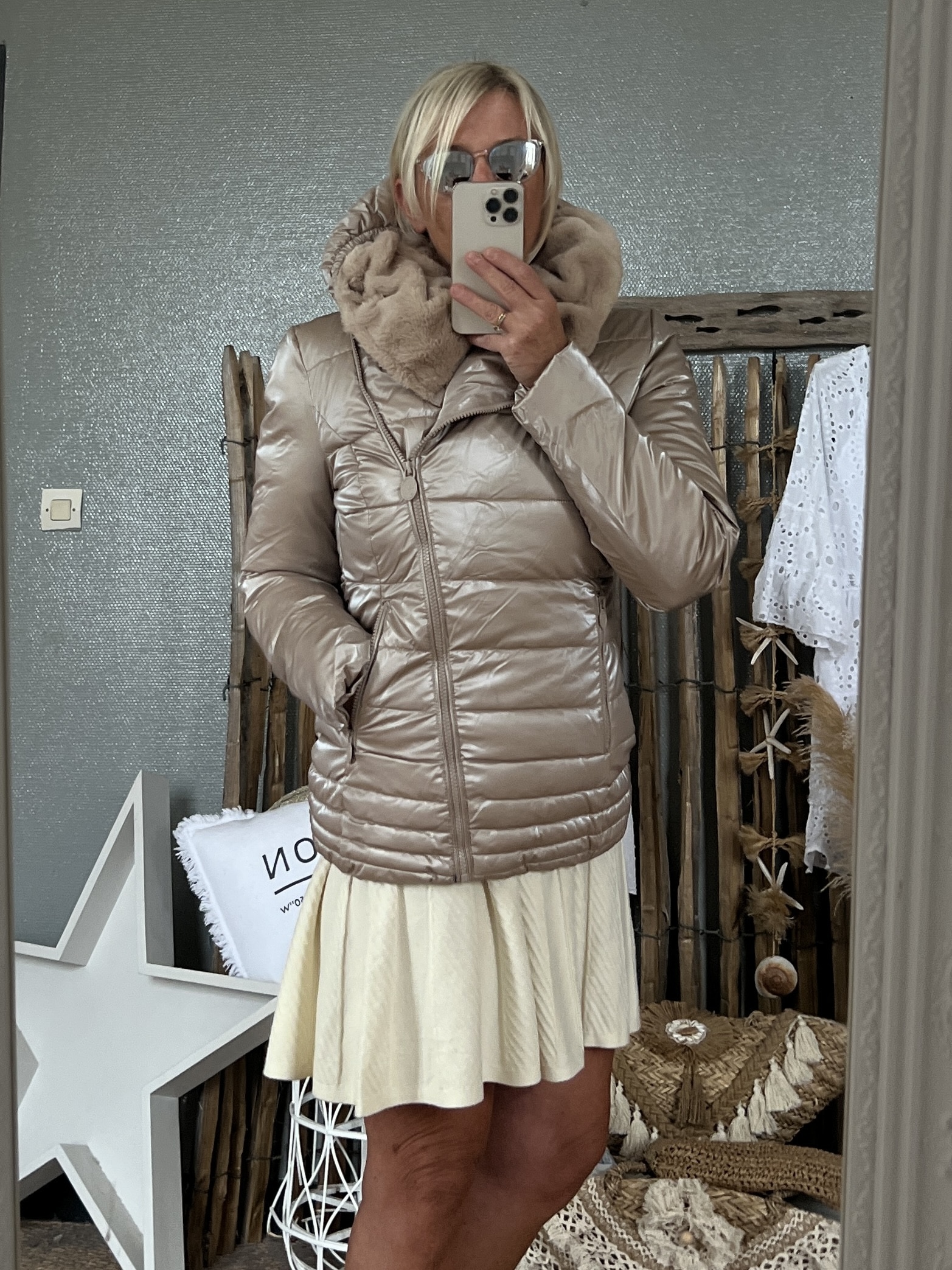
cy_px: 635
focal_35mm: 26
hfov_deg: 53.1
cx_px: 476
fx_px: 953
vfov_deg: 67.3
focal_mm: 5.7
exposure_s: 1/87
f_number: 1.5
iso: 125
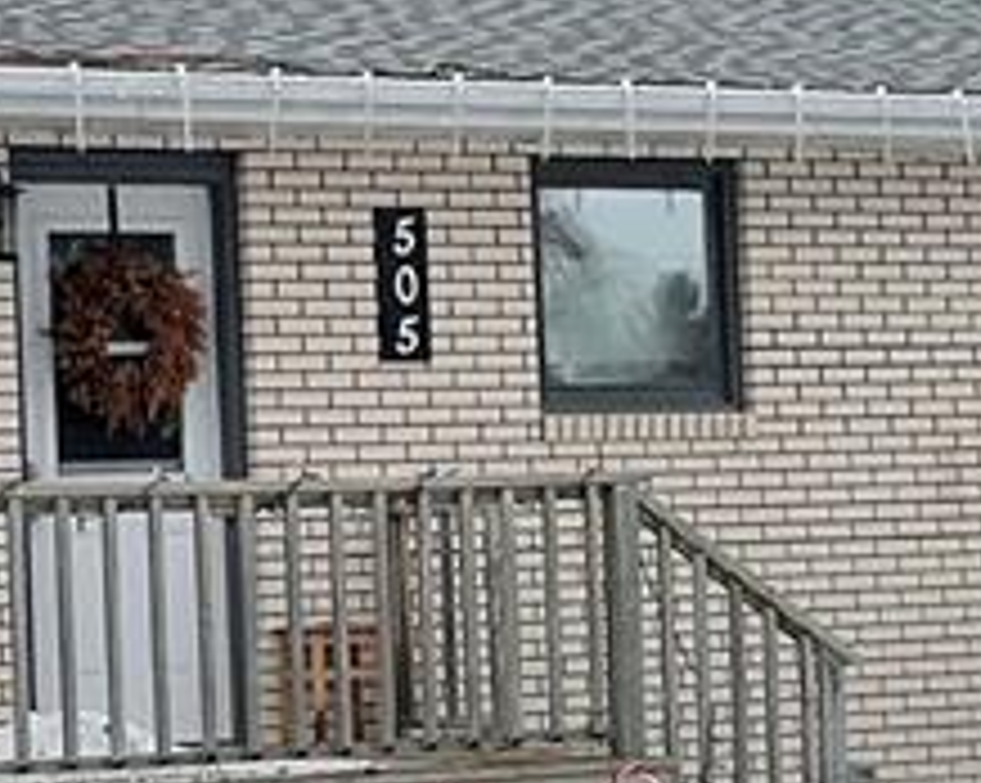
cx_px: 256
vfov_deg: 11.6
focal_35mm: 133
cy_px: 459
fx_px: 3858
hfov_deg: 14.4
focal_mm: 3
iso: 16
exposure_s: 1/1786
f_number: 1.8
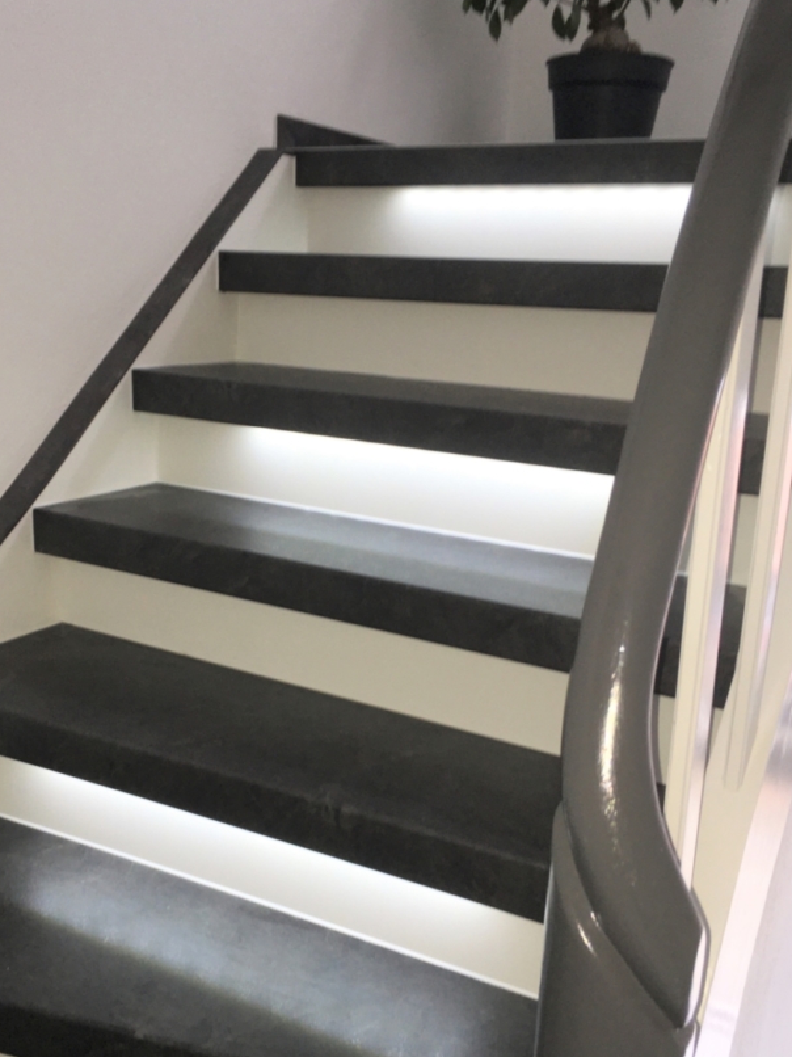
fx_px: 1099
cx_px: 344
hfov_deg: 39.6
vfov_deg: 51.2
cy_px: 594
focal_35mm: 36
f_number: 2.2
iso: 32
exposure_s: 1/33
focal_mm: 4.15
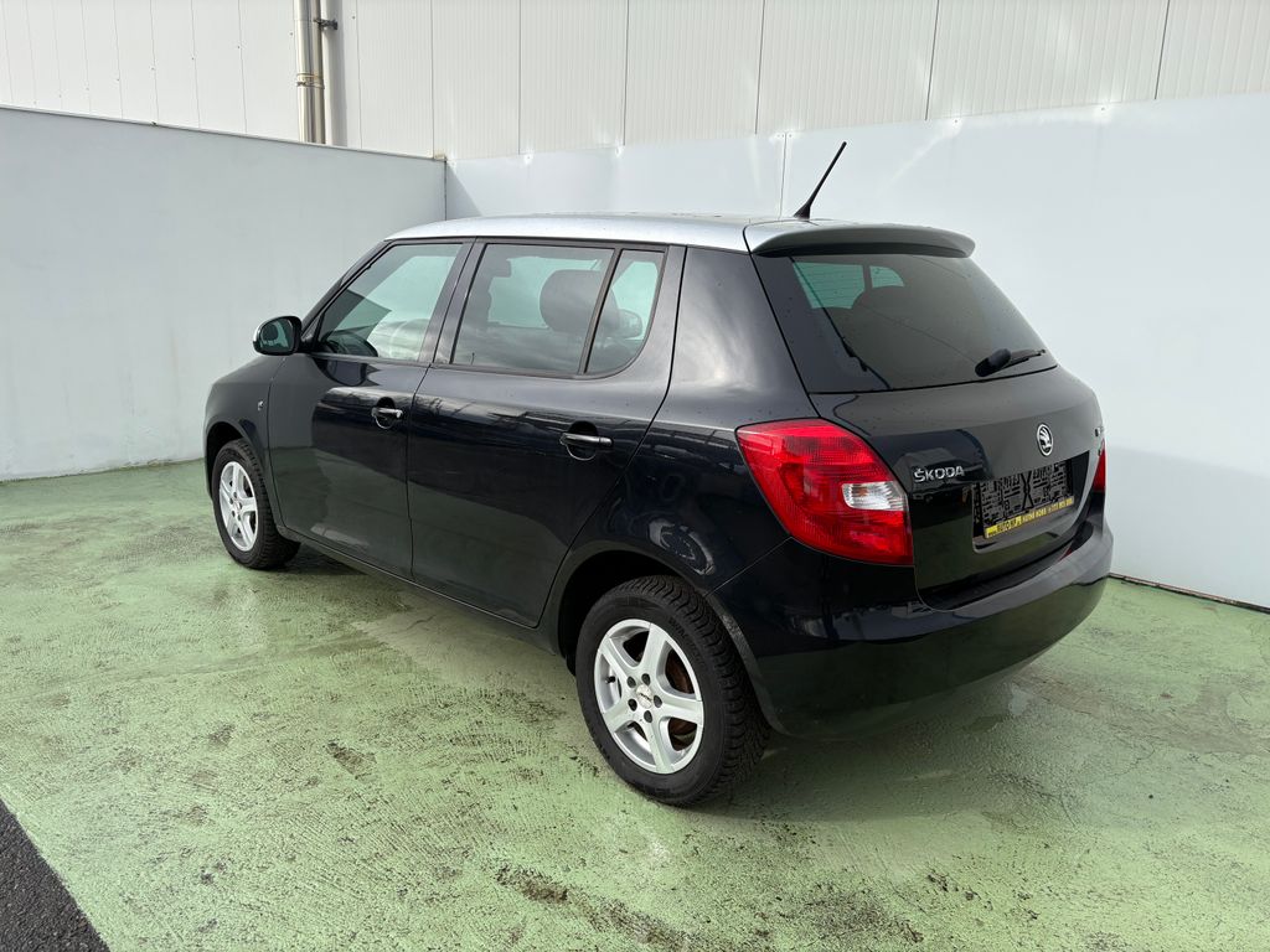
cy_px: 476
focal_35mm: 26
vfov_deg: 53.1
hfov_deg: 67.3
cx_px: 635
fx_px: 954
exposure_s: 1/1953
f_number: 1.6
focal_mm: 5.96
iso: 50
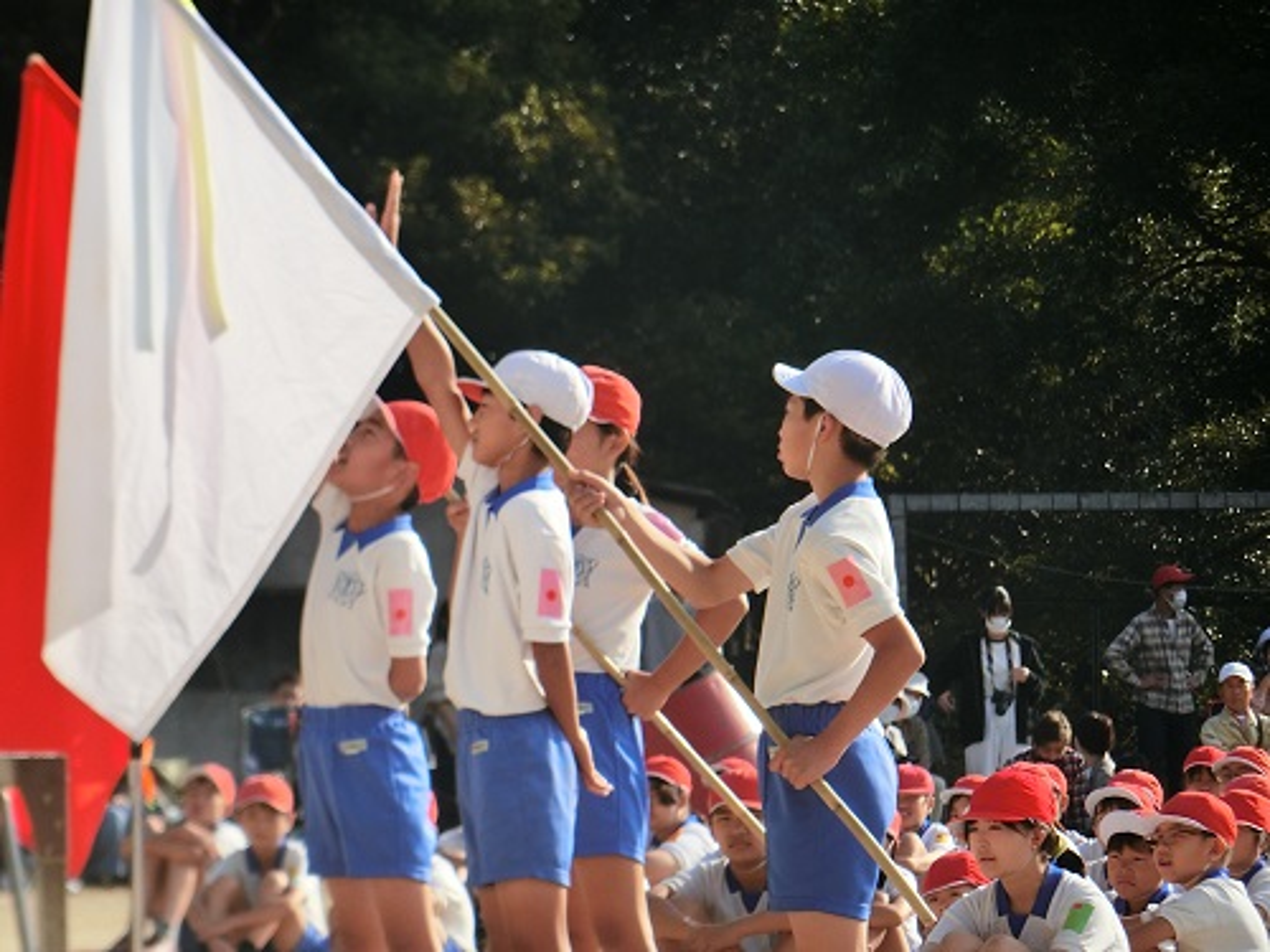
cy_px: 476
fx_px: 10786
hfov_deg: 6.7
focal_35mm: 294
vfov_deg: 5.1
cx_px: 635
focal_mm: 52.5
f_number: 5.8
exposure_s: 1/400
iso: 80
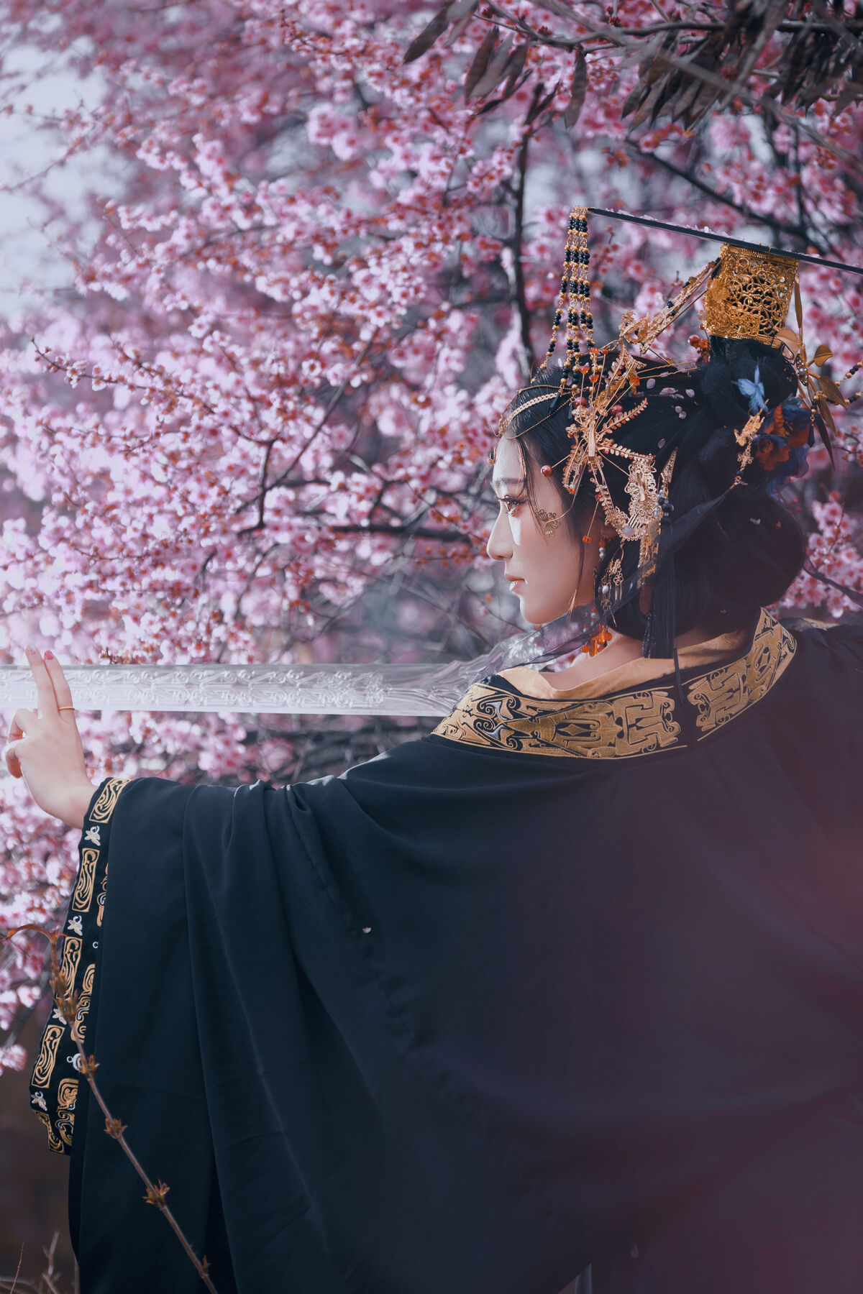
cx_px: 432
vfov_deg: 13.1
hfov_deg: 8.7
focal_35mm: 157
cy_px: 647
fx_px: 5645
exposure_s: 1/160
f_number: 4.5
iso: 100
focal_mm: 157
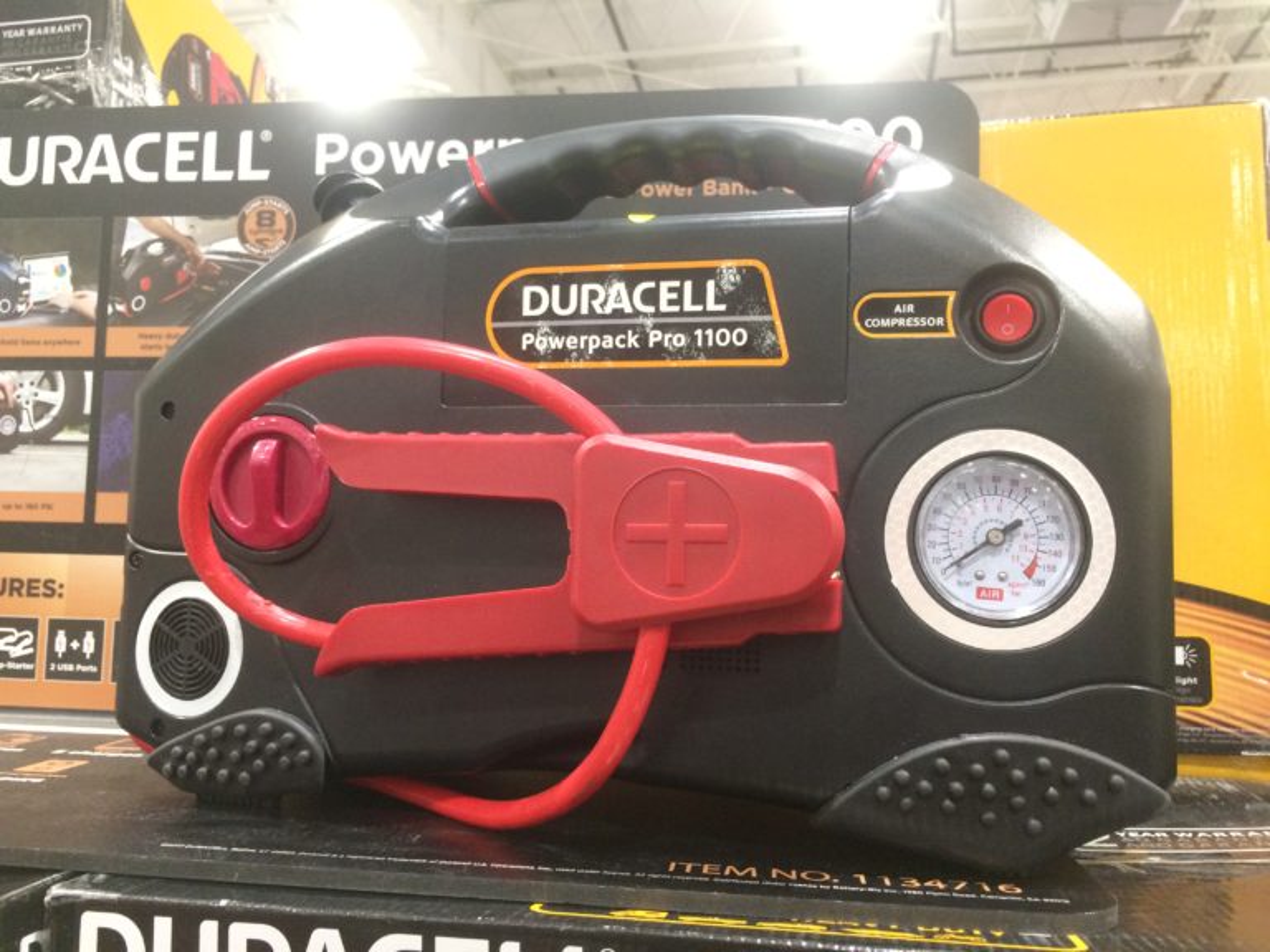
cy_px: 476
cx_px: 635
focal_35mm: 29
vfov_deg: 48.2
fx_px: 1064
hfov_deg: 61.7
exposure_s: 1/33
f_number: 2.2
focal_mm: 4.15
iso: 250
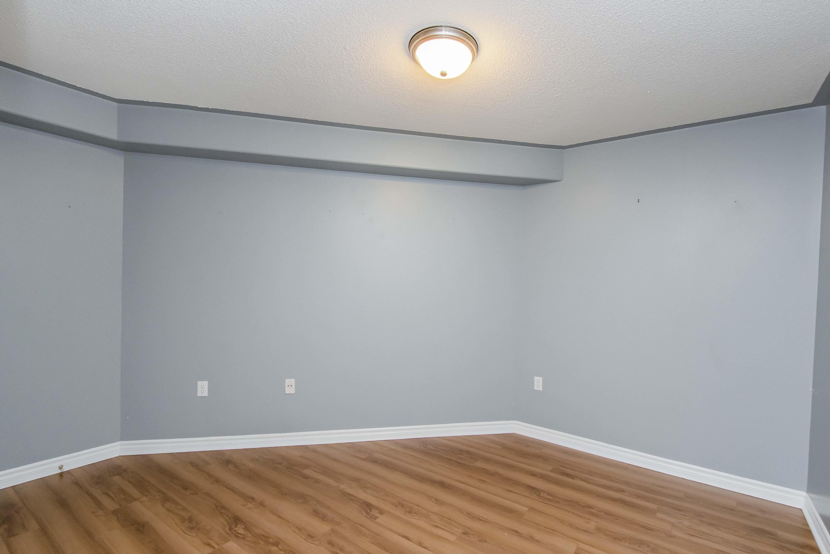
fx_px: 369
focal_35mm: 16
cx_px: 441
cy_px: 294
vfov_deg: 73.7
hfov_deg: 96.6
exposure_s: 1/60
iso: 800
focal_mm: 10
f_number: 6.3
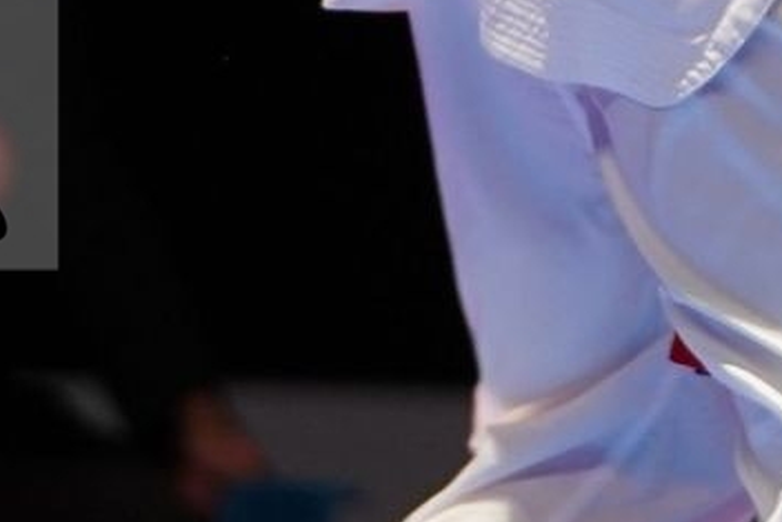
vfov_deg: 1.6
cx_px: 1357
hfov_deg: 2.4
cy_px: -722
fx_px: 19014
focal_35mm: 875
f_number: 2.8
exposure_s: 1/1000
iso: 1600
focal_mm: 114
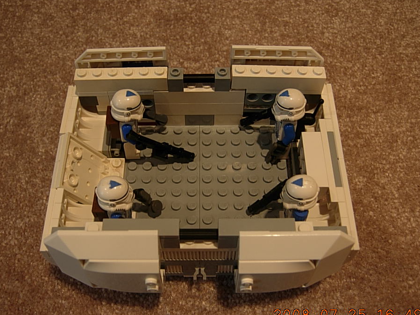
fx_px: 497
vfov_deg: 35.1
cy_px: 173
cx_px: 202
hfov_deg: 45.8
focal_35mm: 41
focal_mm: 7.5
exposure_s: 1/5.6
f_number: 2.7
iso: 50
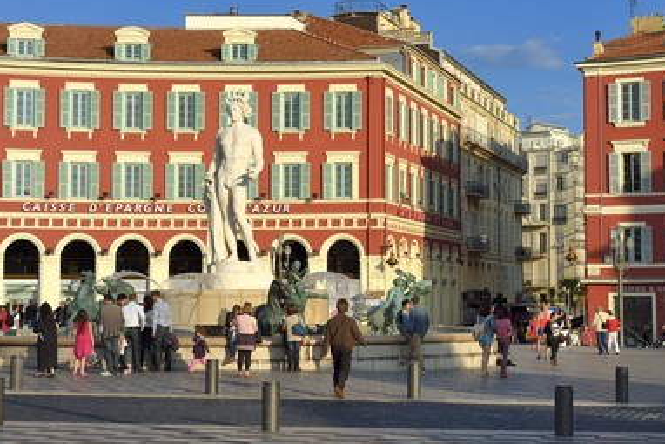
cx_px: 359
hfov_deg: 26.3
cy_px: 204
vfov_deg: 17.7
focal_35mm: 77
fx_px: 1423
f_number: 10
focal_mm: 70
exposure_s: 1/250
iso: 200
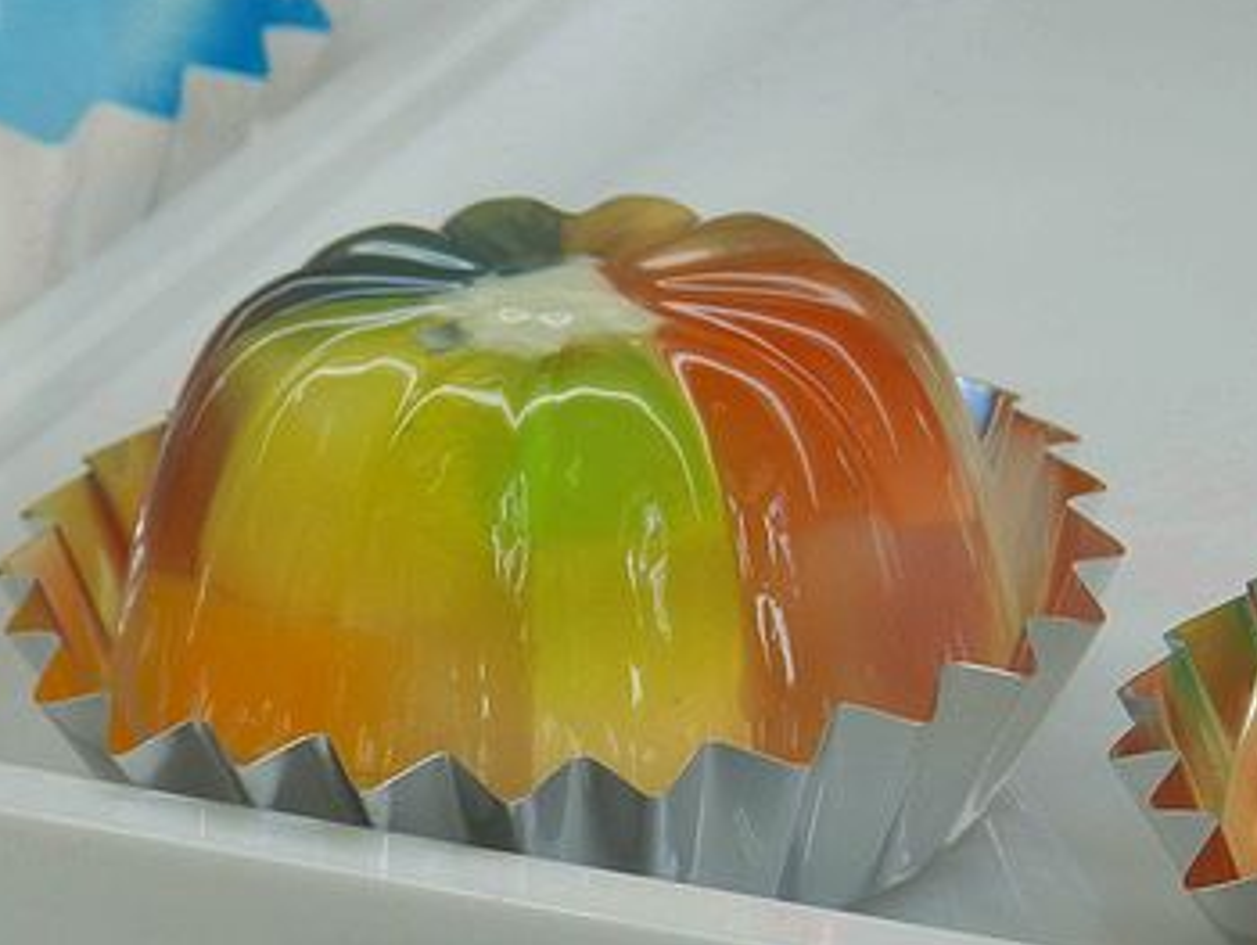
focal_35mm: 230
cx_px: 1070
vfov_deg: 6.5
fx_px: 8358
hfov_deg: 8.6
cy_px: 861
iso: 160
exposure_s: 1/60
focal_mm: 20.5
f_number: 4.8
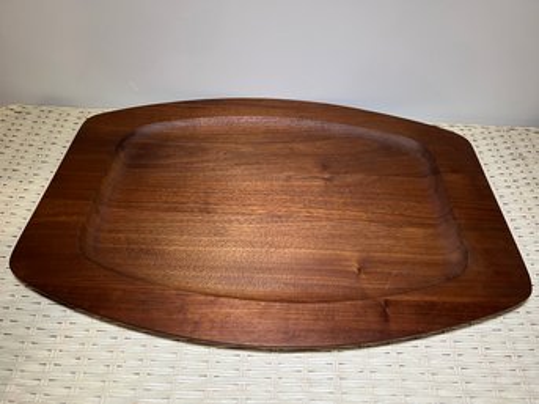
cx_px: 270
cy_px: 202
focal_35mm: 26
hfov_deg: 67.3
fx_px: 405
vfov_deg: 53.0
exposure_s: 1/60
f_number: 1.5
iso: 100
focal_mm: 5.7
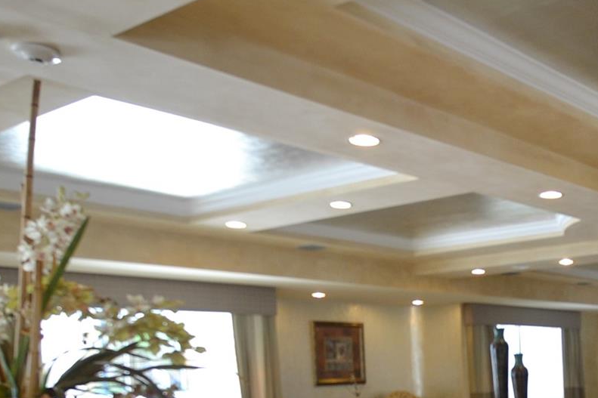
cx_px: 670
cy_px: 389
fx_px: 741
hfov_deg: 36.6
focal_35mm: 45
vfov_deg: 28.4
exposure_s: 1/60
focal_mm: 11.5
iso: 500
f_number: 3.5
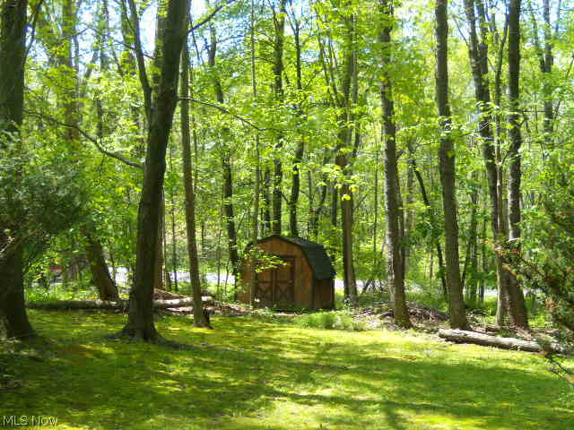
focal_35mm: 36
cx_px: 287
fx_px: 597
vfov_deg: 39.7
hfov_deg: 51.4
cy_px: 215
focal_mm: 6.4
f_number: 3.6
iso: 80
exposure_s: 1/80
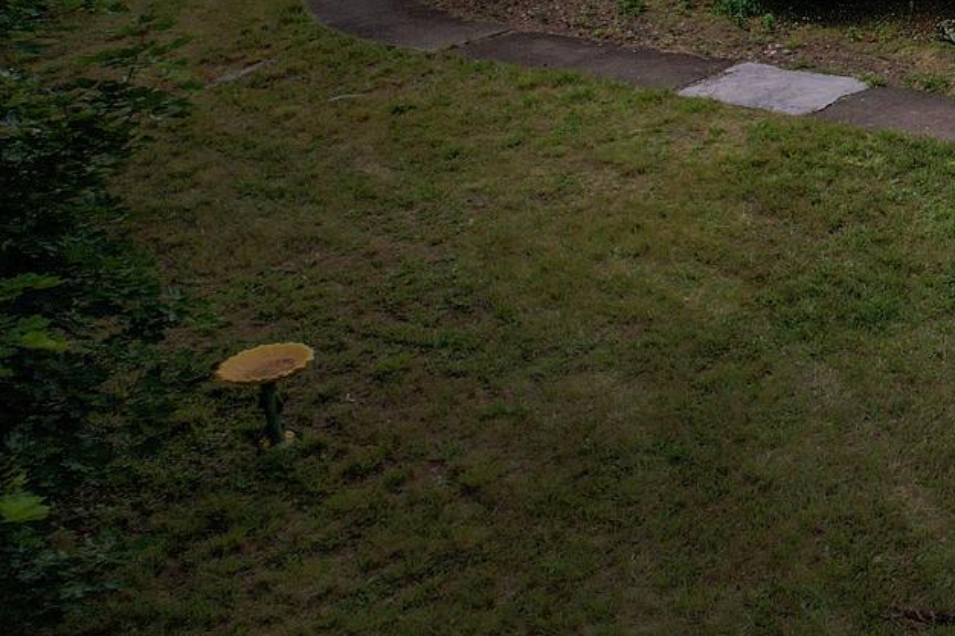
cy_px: -164
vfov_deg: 17.8
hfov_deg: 22.9
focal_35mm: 72
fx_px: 1909
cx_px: 1425
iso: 100
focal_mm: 8.38
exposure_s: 1/40
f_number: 2.8
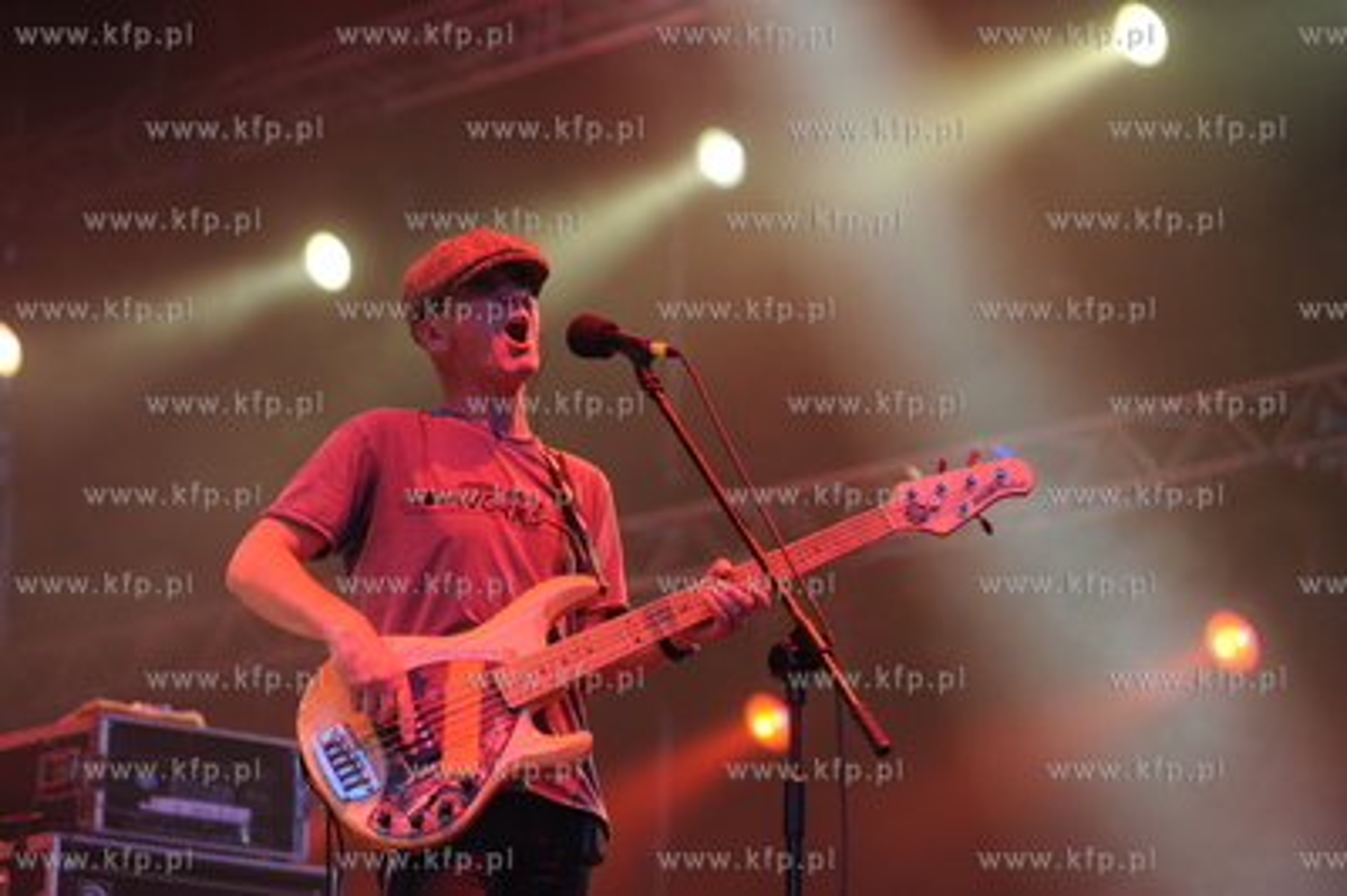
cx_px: 674
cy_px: 448
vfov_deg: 8.8
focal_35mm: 155
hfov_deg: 13.3
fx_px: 5795
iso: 1000
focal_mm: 155
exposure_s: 1/160
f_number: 4
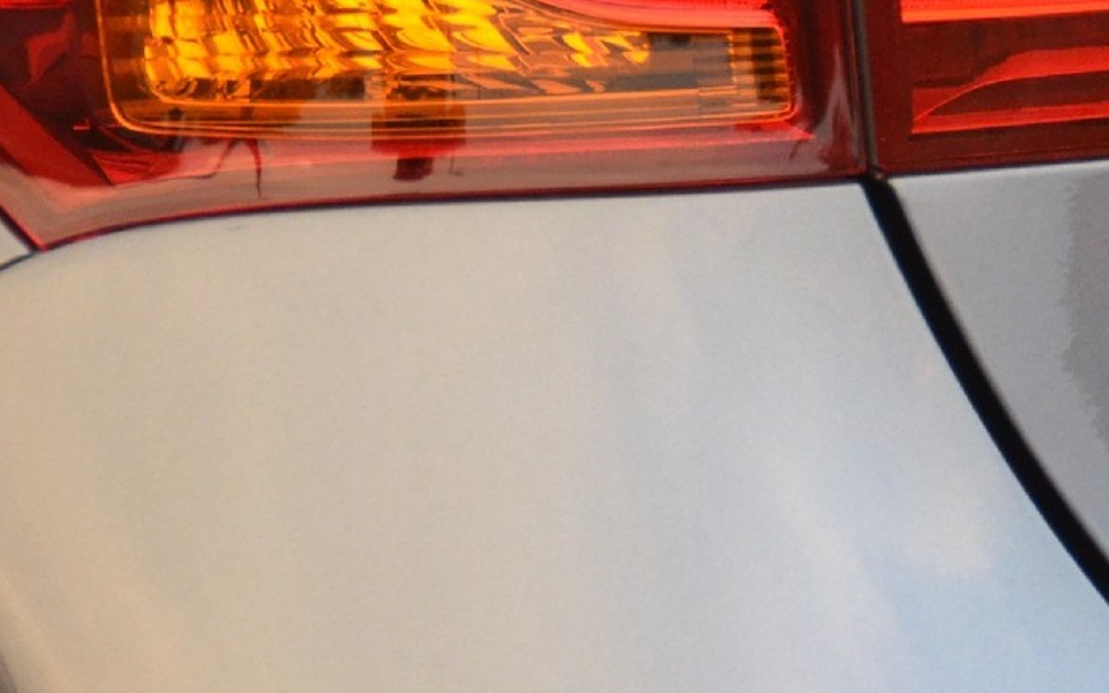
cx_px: 712
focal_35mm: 529
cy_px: -343
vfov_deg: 2.5
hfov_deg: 4.0
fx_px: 15983
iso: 1600
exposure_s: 1/200
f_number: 5.3
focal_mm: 95
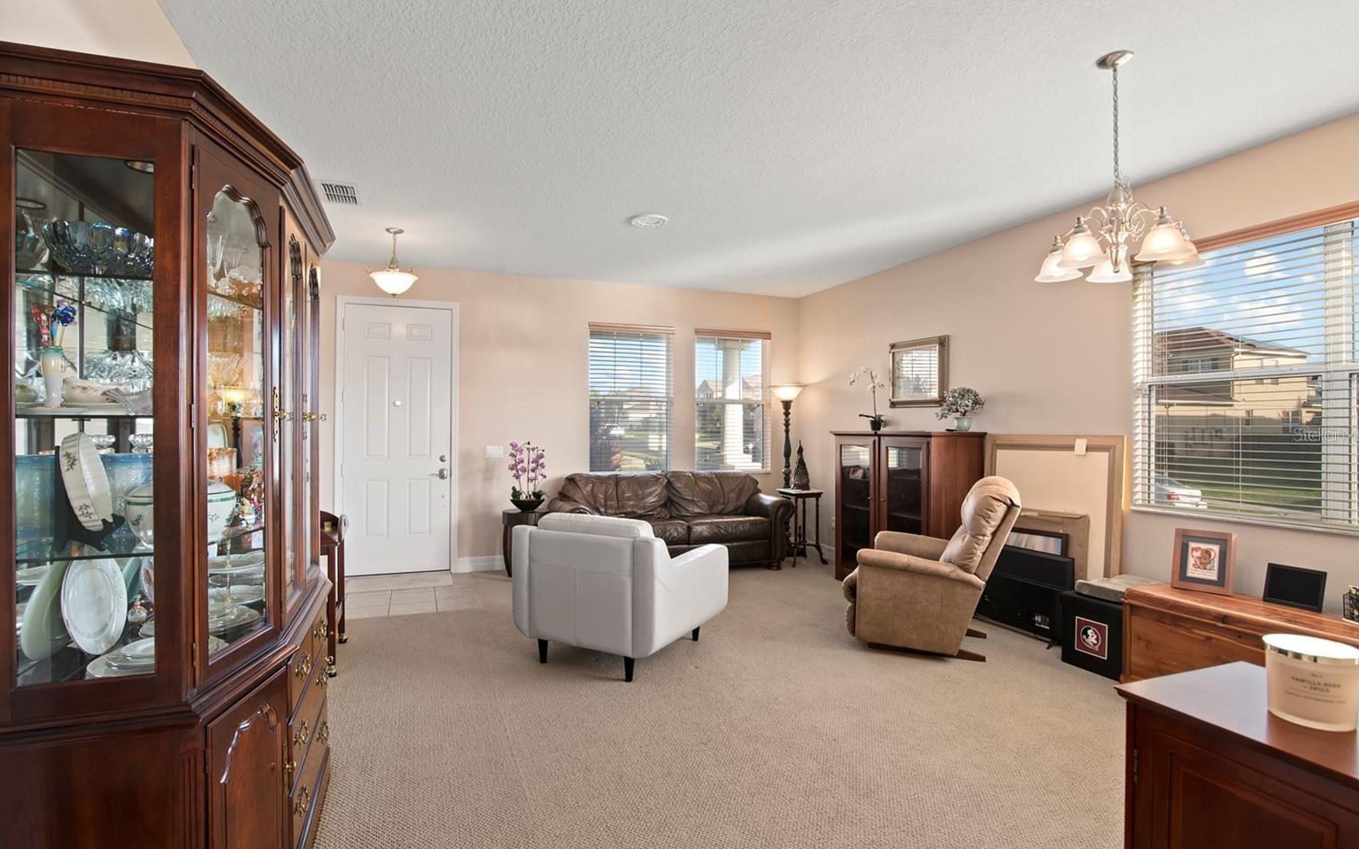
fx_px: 630
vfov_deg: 68.0
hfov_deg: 94.4
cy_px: 434
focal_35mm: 17
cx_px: 668
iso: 100
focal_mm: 16
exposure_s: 1/2
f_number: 9.5
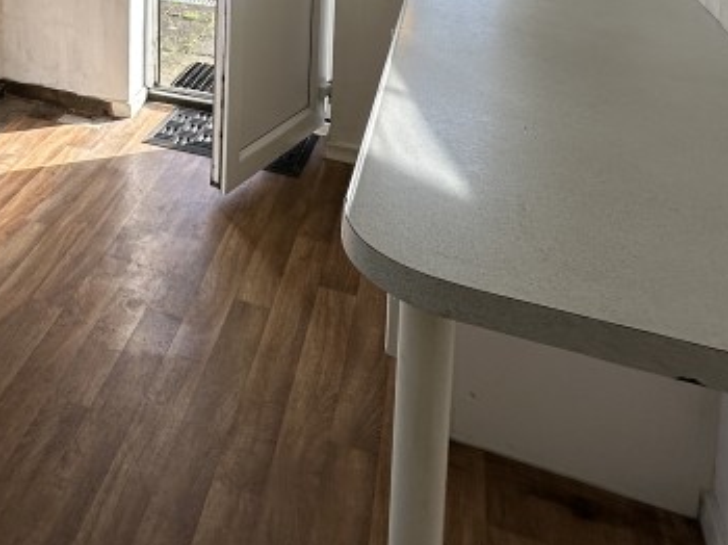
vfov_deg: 29.2
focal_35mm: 41
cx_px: 40
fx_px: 862
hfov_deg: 41.3
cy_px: -141
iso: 40
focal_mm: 2.22
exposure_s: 1/364
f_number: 2.2
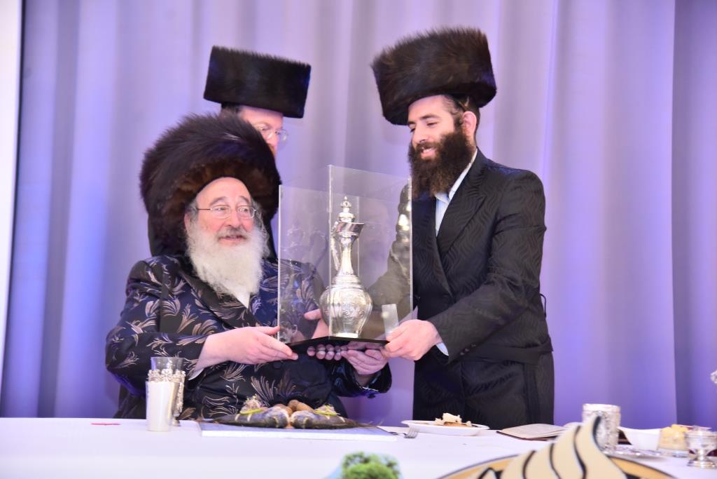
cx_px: 358
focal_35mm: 70
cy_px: 240
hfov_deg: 28.8
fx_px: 1394
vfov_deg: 19.5
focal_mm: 70
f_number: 4
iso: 1600
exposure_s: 1/100
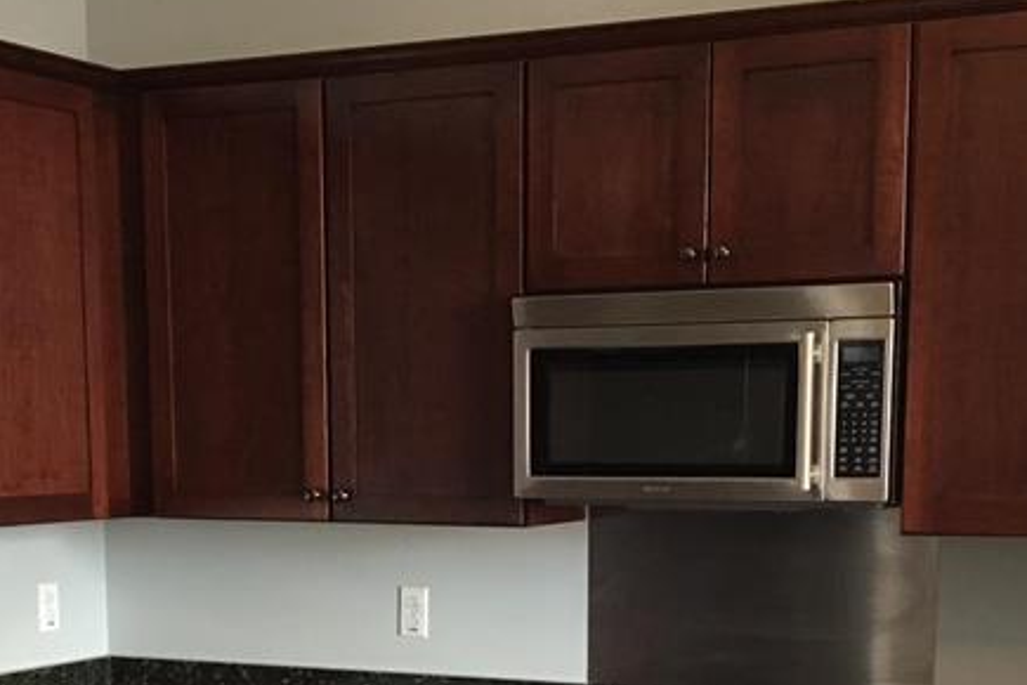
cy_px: 761
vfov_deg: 18.4
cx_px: 451
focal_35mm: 71
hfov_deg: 28.4
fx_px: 2025
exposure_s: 1/30
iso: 125
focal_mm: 4.15
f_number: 2.2
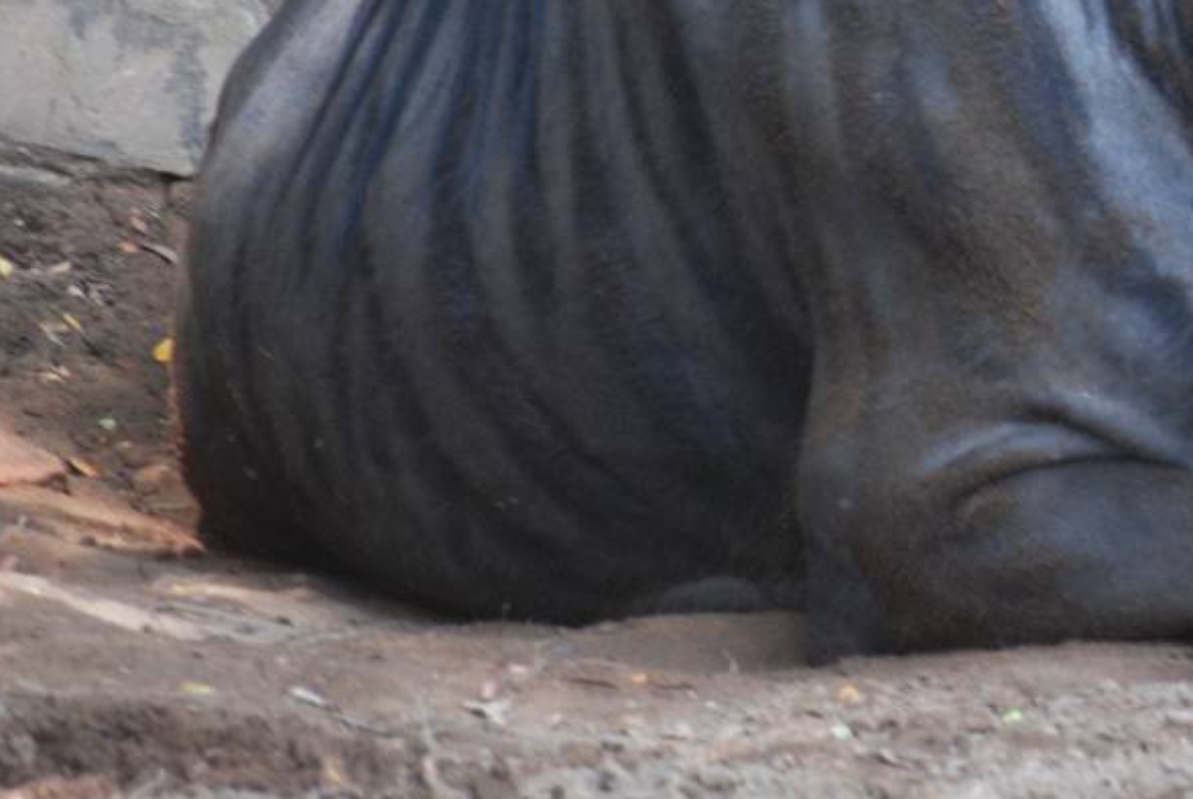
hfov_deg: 1.9
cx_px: 1347
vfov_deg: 1.3
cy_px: -25
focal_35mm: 1103
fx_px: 36597
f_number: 5.6
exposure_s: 1/125
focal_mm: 270
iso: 400
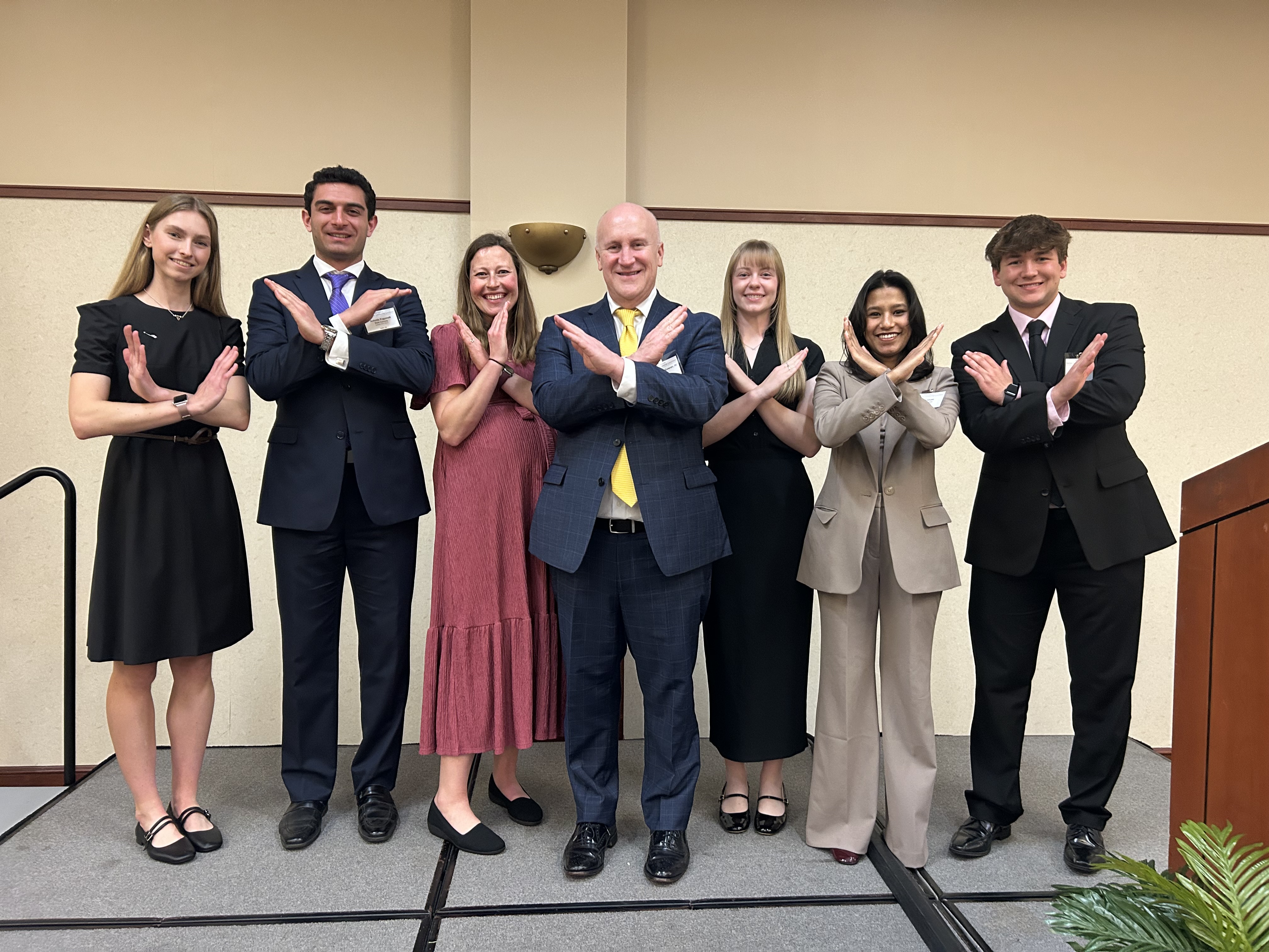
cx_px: 634
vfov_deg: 53.1
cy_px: 476
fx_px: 953
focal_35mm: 26
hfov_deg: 67.3
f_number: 1.5
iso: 320
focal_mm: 5.7
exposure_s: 1/60
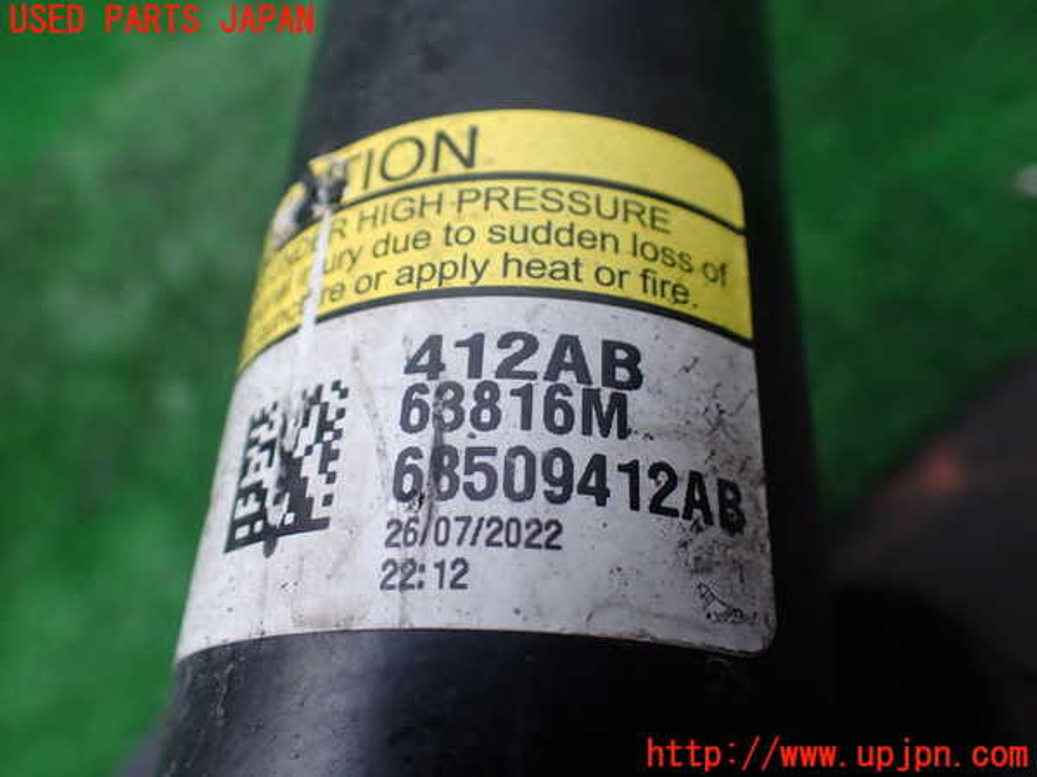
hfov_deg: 60.0
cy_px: 388
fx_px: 899
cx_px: 518
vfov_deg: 46.8
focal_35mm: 30
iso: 100
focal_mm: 5.4
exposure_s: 1/160
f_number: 2.3
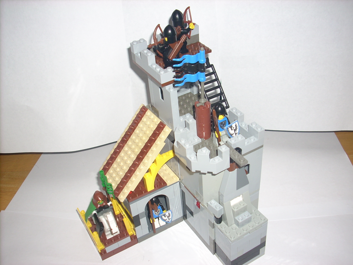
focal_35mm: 37
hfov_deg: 50.1
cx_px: 176
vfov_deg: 38.7
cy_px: 132
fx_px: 377
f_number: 2.8
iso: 64
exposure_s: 1/60
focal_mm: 6.2
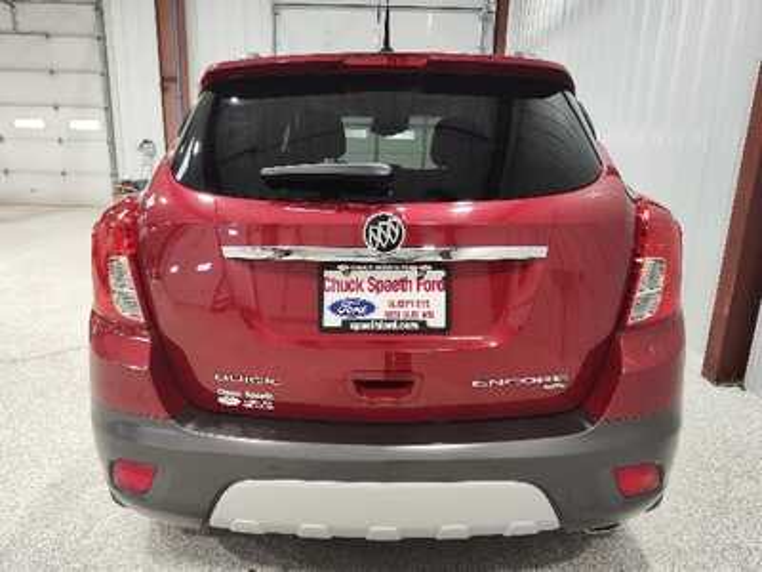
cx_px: 381
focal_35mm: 23
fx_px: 506
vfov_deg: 58.9
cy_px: 286
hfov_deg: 73.9
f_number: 1.8
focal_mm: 5.56
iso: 163
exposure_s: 1/120
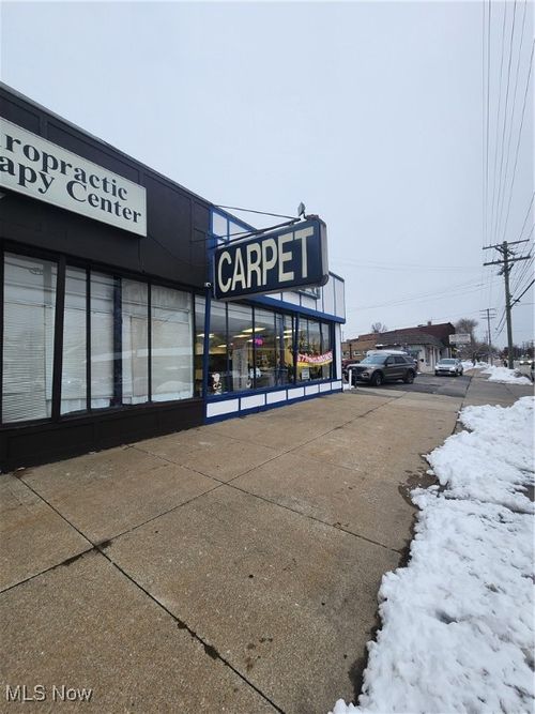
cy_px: 357
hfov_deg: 89.9
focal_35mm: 13
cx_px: 268
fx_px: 268
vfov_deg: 106.2
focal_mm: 2.2
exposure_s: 1/120
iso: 50
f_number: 2.2
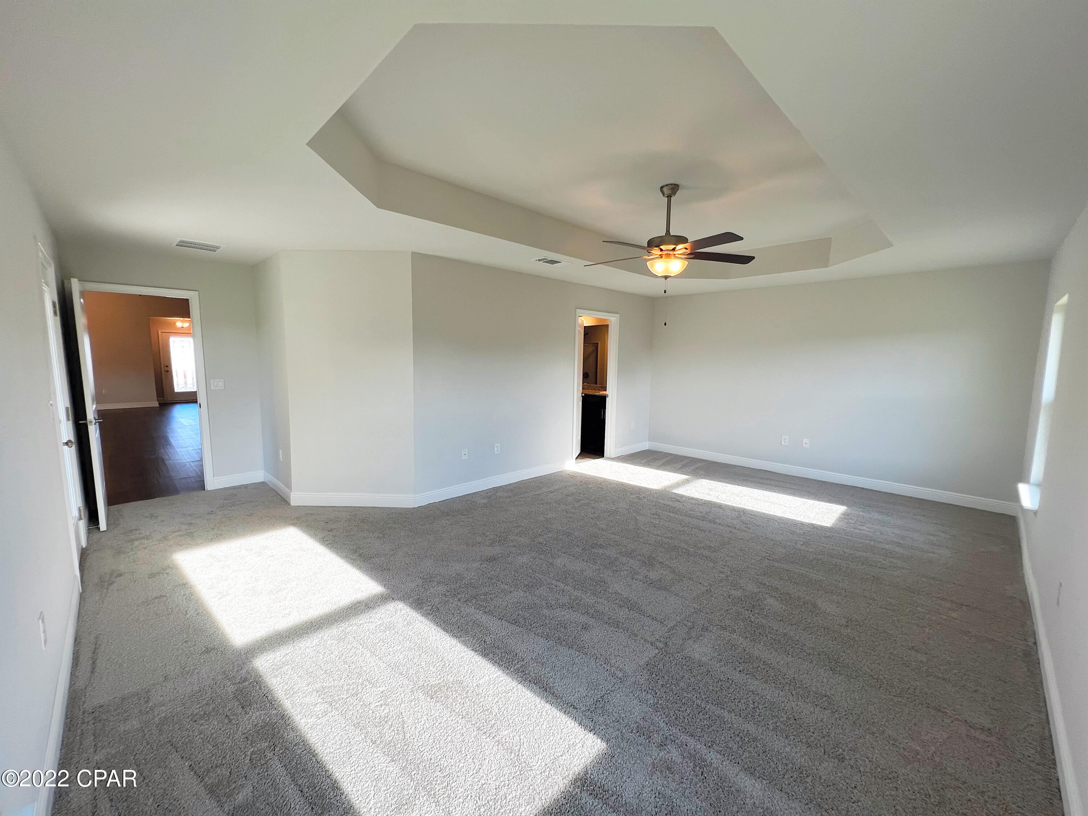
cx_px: 544
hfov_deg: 106.2
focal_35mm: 13
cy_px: 408
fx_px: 409
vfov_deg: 89.9
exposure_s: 1/120
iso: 50
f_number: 1.8
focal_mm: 1.57
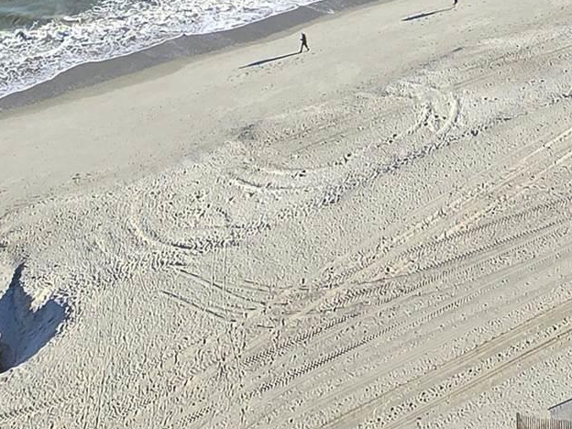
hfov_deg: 29.1
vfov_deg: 17.8
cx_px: 510
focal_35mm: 64
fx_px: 1058
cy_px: -371
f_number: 2.2
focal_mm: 2.2
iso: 50
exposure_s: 1/970
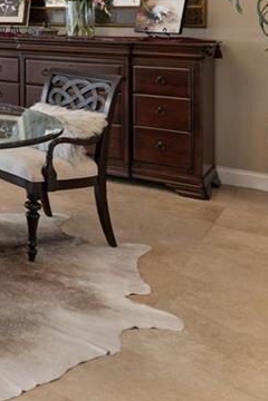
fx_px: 603
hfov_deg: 19.0
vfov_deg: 34.5
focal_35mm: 54
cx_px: -217
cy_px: 29
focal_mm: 19
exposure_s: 1/6
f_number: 8
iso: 250
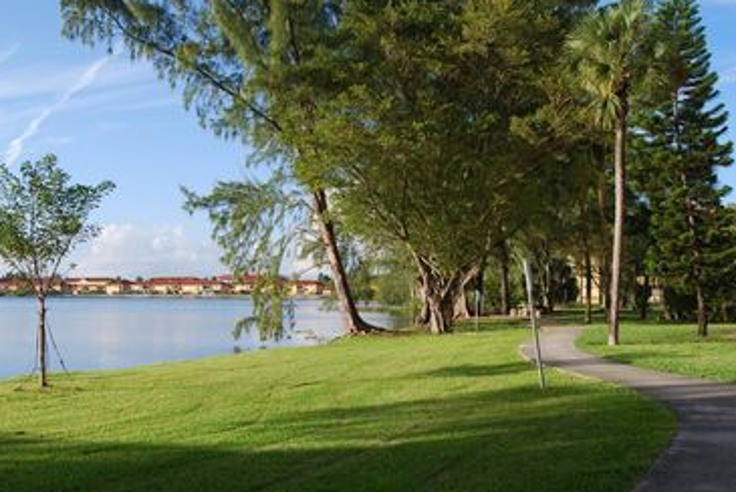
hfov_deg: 51.2
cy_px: 312
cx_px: 270
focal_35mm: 37
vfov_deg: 35.8
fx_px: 757
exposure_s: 1/200
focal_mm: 18
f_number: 7.1
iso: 100
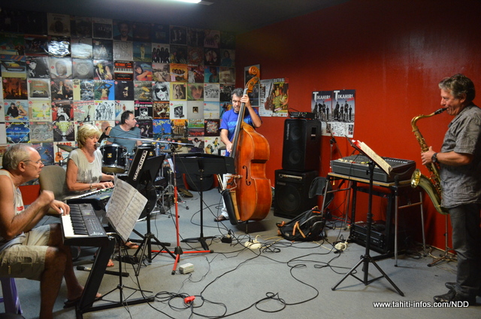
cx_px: 240
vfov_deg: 43.4
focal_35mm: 30
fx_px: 400
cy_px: 160
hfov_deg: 62.0
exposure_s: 1/40
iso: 2500
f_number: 3.5
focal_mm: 20
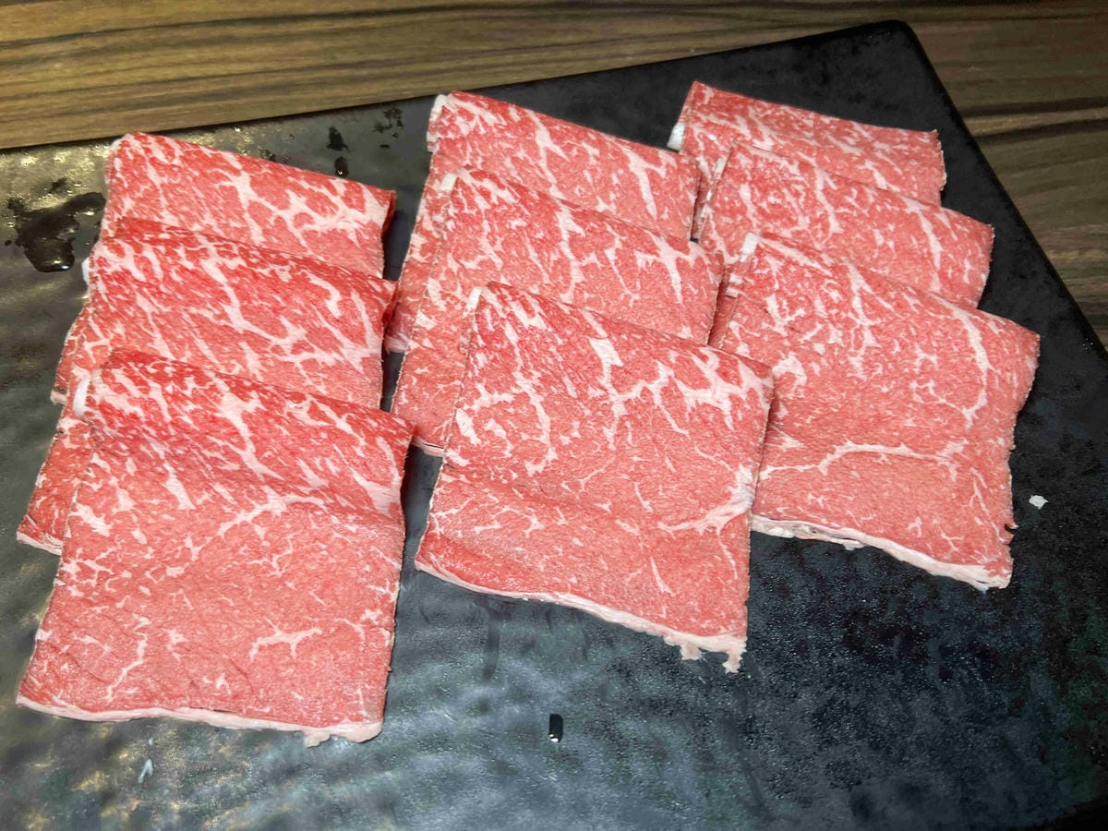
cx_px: 554
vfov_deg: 53.1
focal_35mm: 26
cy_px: 416
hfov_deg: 67.3
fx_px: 832
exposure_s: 1/120
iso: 125
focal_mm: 5.7
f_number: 1.5
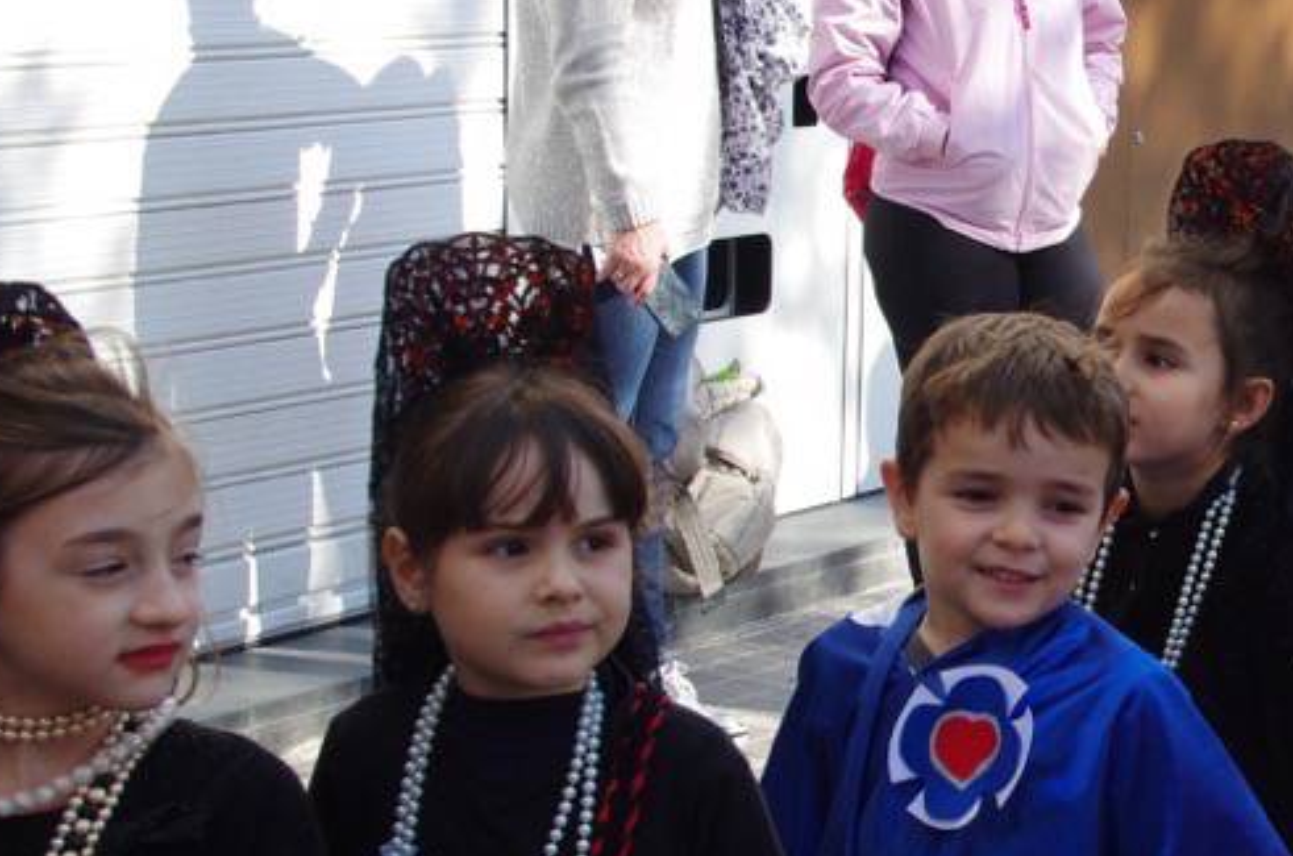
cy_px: 478
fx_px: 4730
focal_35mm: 132
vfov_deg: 10.3
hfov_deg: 15.2
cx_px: 1414
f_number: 8
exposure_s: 1/320
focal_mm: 36
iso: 800
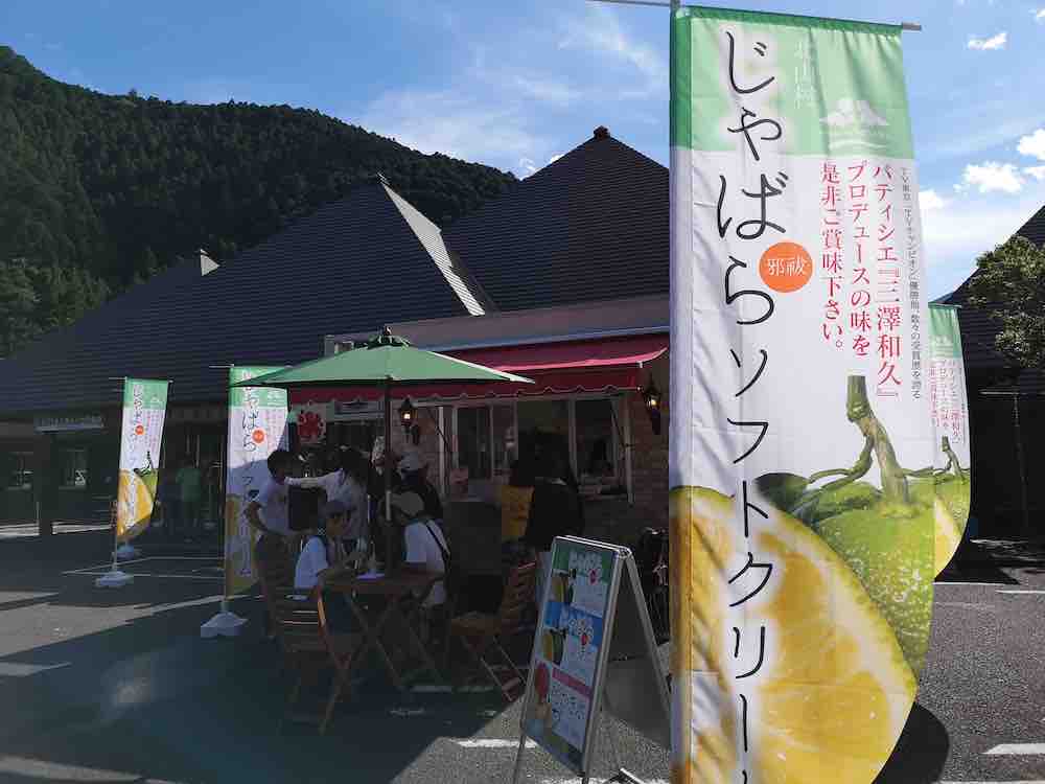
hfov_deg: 65.3
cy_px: 392
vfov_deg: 51.4
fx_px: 815
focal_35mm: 27
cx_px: 522
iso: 50
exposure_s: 1/2976
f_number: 1.8
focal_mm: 3.95
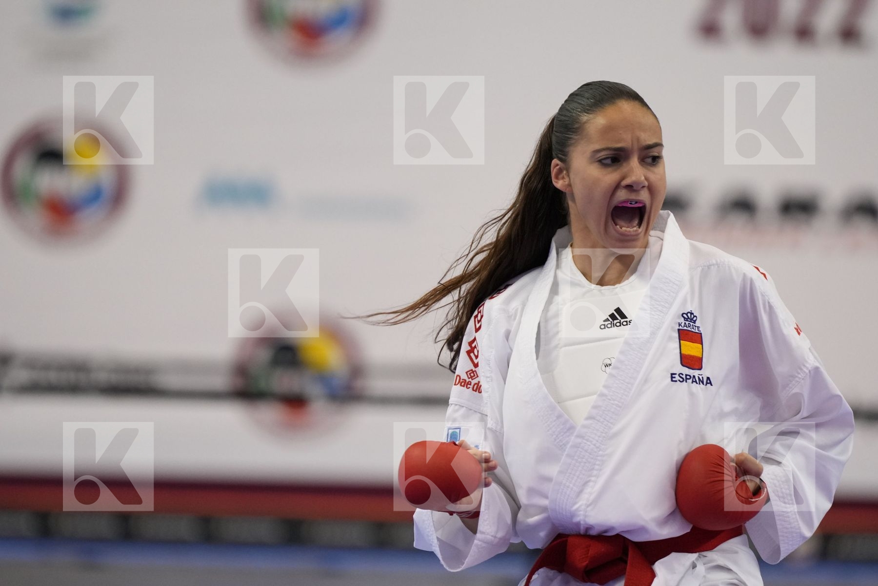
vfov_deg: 4.6
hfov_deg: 6.9
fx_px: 7316
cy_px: 293
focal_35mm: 300
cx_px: 439
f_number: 2.8
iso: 2500
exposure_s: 1/1000
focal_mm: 200
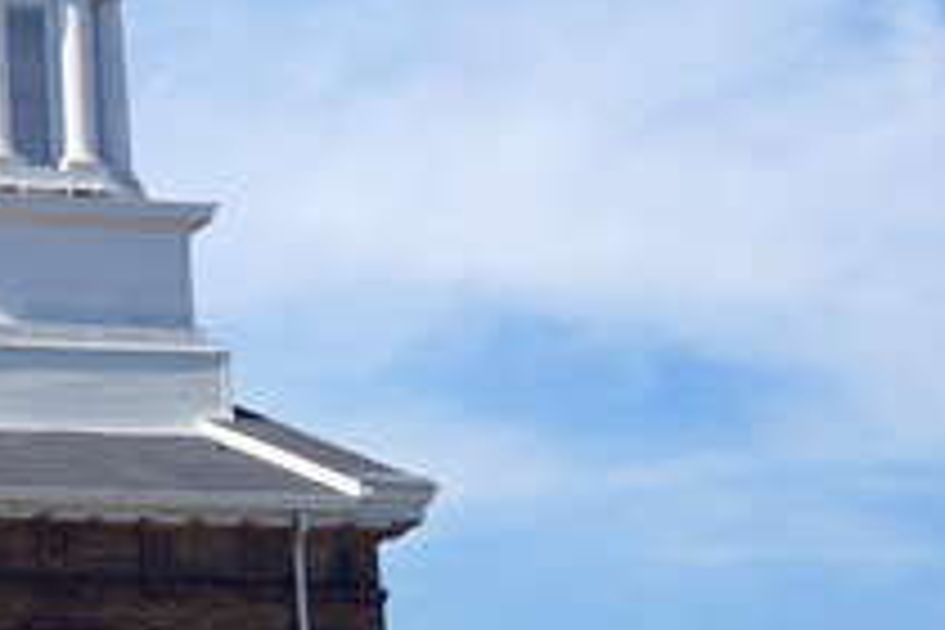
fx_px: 3307
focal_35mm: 126
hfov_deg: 14.9
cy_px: 146
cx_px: -544
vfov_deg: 10.9
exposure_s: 1/200
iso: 100
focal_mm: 22
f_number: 11
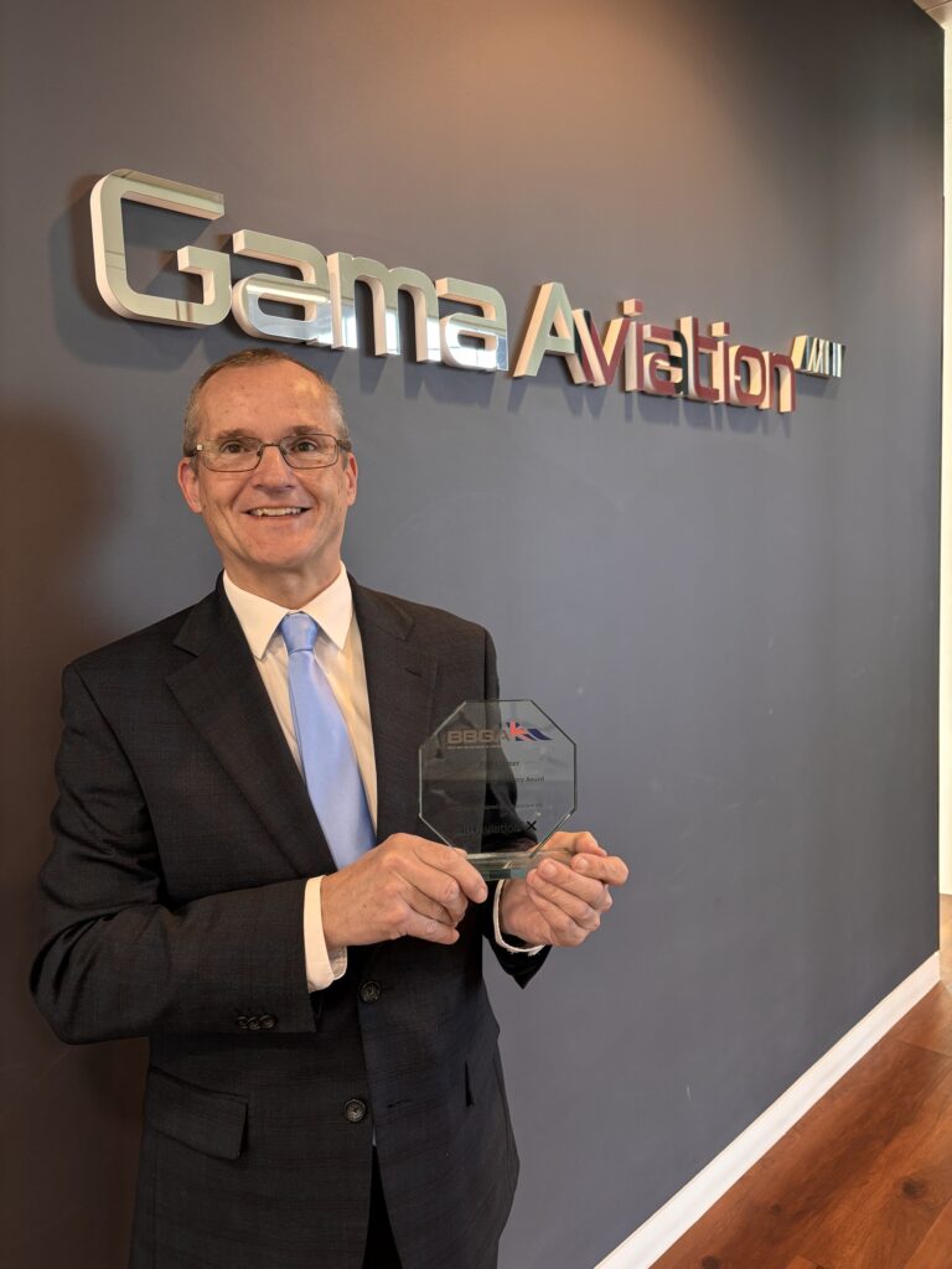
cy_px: 634
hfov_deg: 53.1
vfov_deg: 67.3
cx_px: 476
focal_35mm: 26
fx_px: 953
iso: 125
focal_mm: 5.96
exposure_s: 1/50
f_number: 1.6
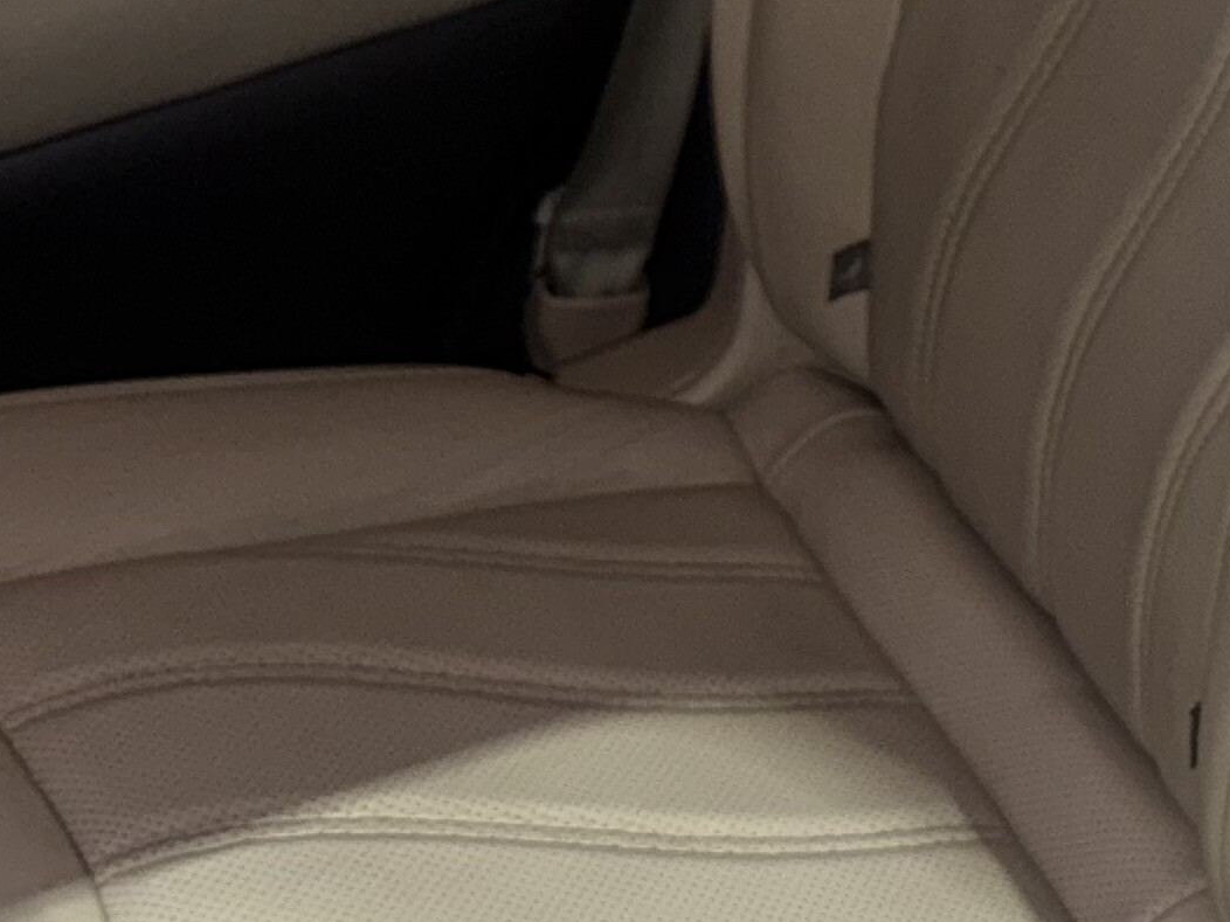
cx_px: 1722
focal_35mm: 92
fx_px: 3269
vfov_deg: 16.0
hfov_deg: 19.2
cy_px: 207
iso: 100
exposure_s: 1/18
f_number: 1.78
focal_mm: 6.76
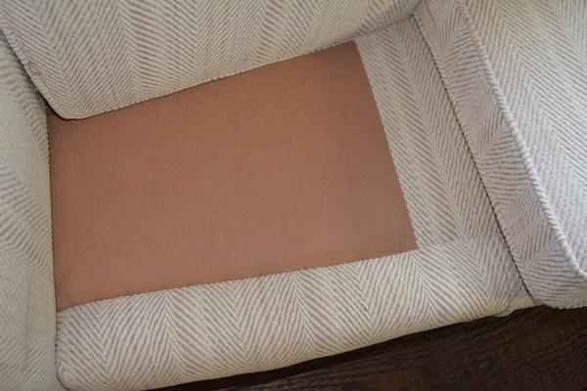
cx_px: 294
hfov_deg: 53.1
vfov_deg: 36.9
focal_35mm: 36
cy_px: 196
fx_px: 587
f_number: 4
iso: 500
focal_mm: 24
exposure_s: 1/60
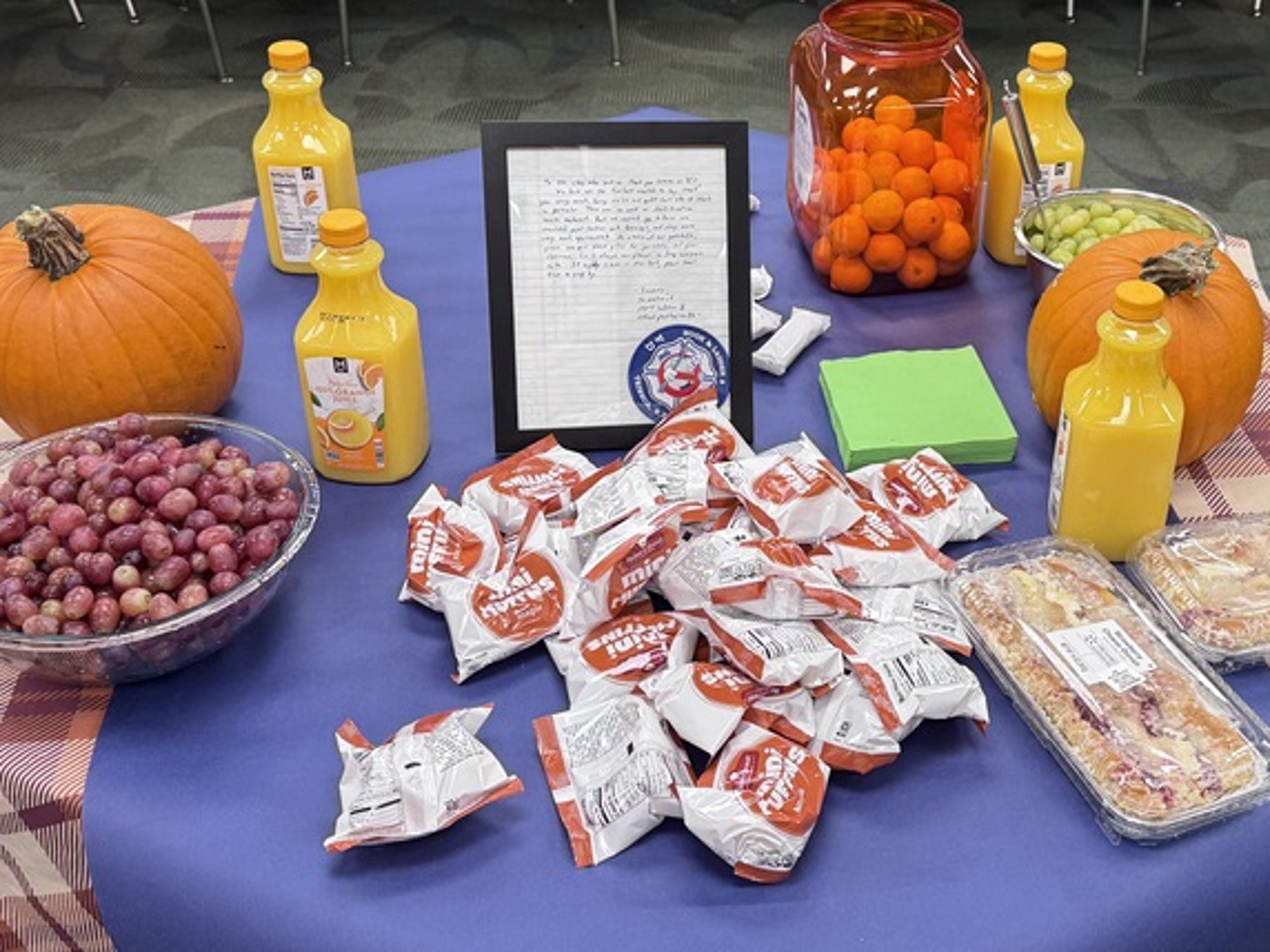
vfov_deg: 33.5
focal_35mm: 43
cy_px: 384
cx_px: 793
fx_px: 1578
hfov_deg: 43.5
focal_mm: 6.76
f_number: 1.78
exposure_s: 1/120
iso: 125
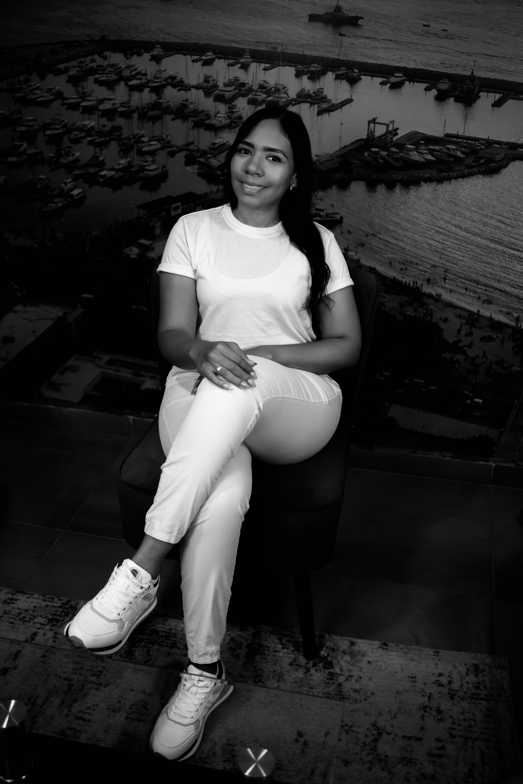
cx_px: 262
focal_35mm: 38
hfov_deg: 35.5
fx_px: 817
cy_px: 392
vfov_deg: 51.3
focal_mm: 25
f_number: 1.7
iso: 1000
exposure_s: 1/640
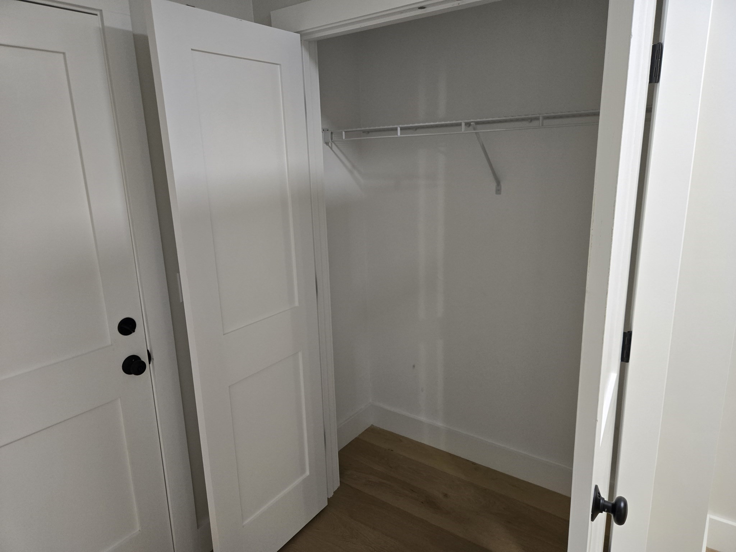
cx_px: 368
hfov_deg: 73.9
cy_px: 276
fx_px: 489
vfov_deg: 58.9
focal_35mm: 23
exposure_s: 1/120
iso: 400
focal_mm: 5.4
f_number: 1.8
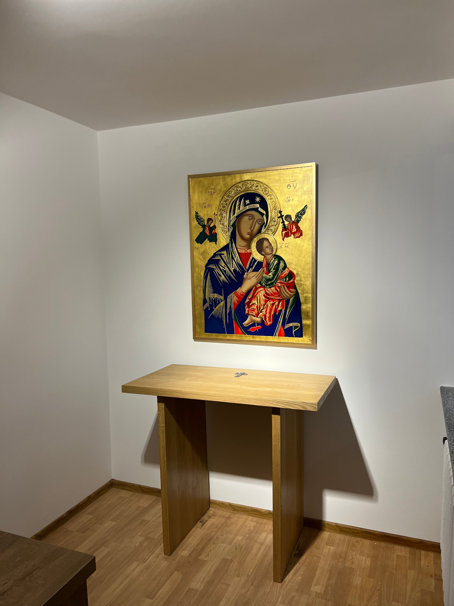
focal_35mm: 26
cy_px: 303
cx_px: 227
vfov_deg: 67.3
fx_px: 455
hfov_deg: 53.1
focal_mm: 5.7
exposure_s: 1/50
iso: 64
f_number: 1.5
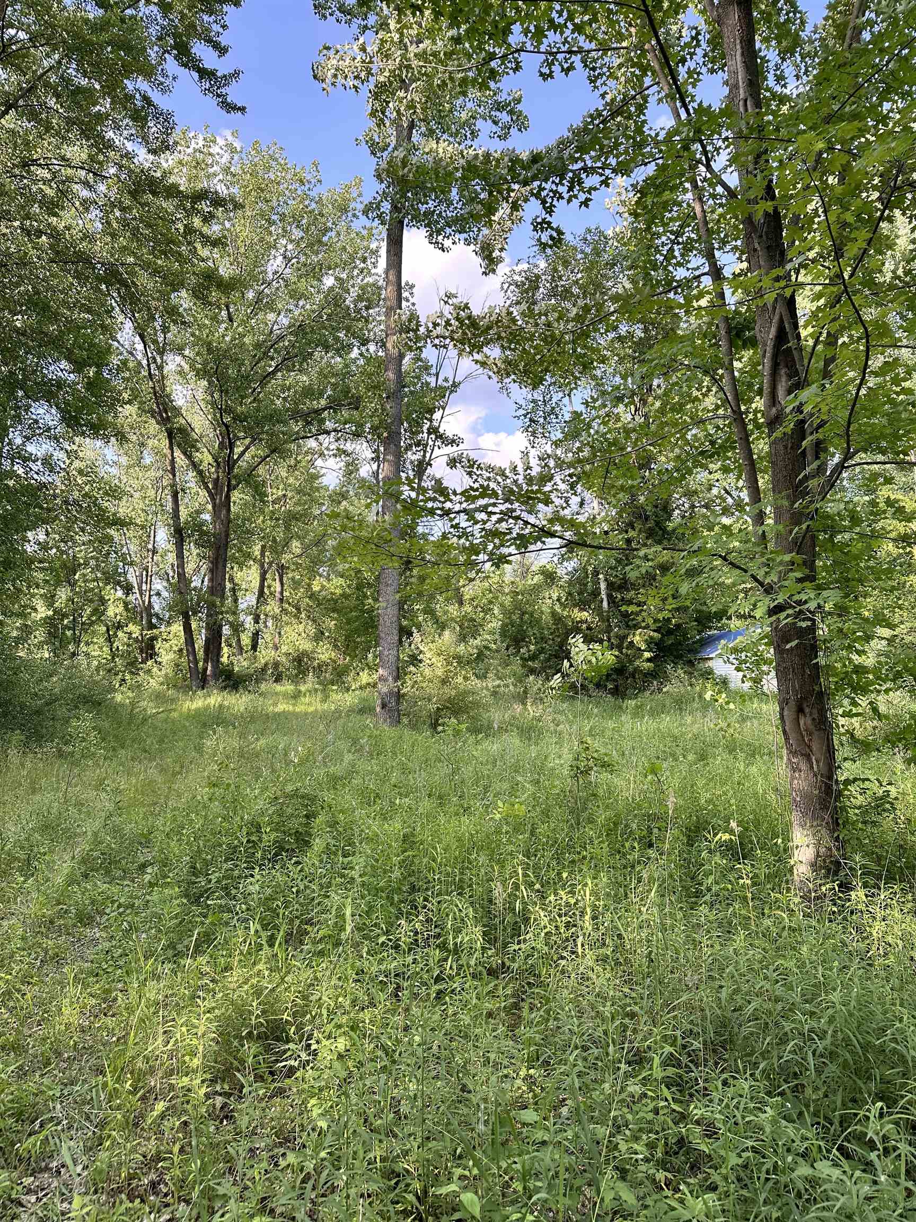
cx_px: 458
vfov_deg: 71.6
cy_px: 611
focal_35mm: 24
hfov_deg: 56.8
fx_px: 847
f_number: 1.78
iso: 80
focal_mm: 6.86
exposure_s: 1/577
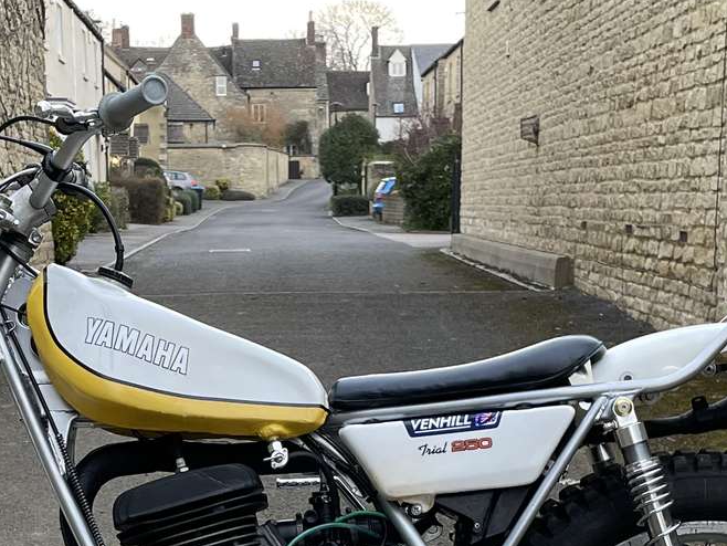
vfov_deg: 17.9
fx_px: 1660
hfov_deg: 24.6
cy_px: 629
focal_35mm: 79
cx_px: 271
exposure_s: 1/117
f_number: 1.6
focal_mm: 4.2
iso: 125
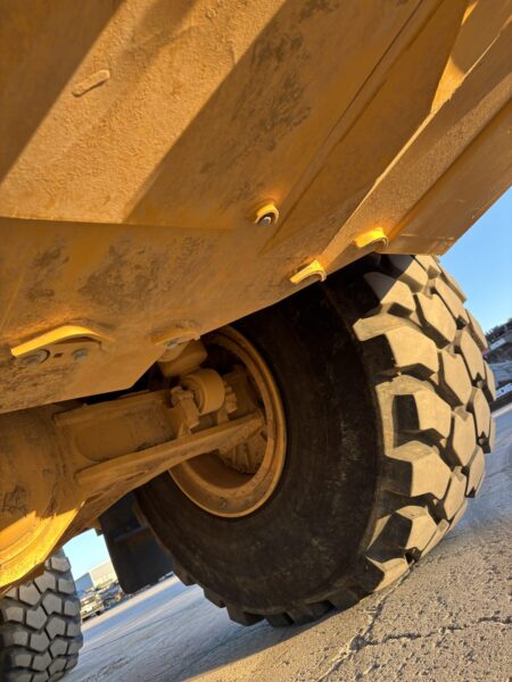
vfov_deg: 67.3
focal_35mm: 26
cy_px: 341
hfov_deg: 53.1
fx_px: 513
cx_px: 256
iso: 40
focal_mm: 5.96
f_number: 1.6
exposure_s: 1/121
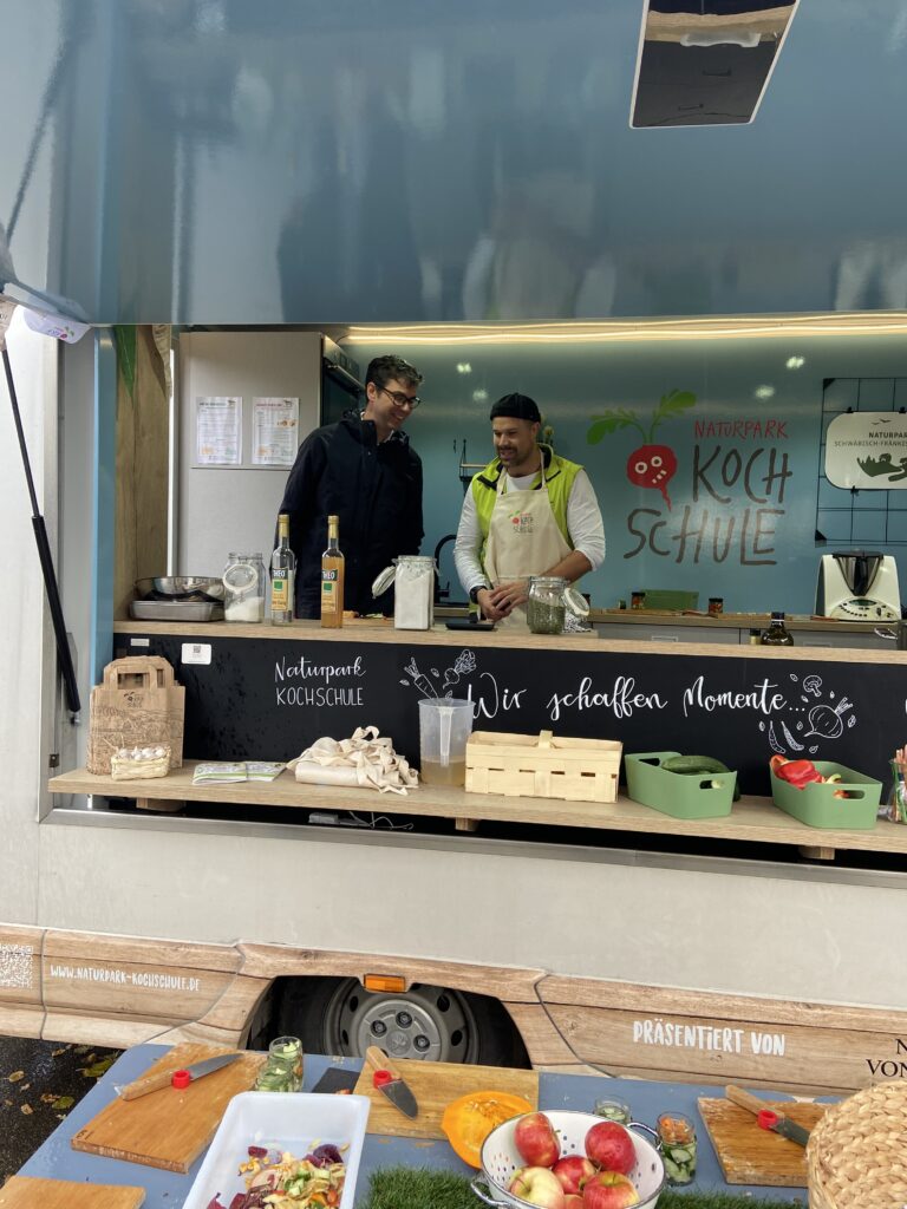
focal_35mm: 26
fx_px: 908
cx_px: 454
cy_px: 604
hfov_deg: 53.1
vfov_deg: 67.3
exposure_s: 1/122
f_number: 1.8
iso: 64
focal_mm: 4.25
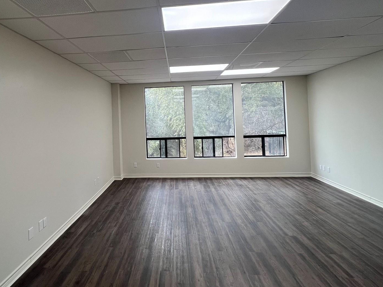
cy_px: 113
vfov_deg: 67.9
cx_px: 154
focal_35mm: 19
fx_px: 210
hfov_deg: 83.7
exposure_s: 1/120
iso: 64
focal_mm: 1.57
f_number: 1.8
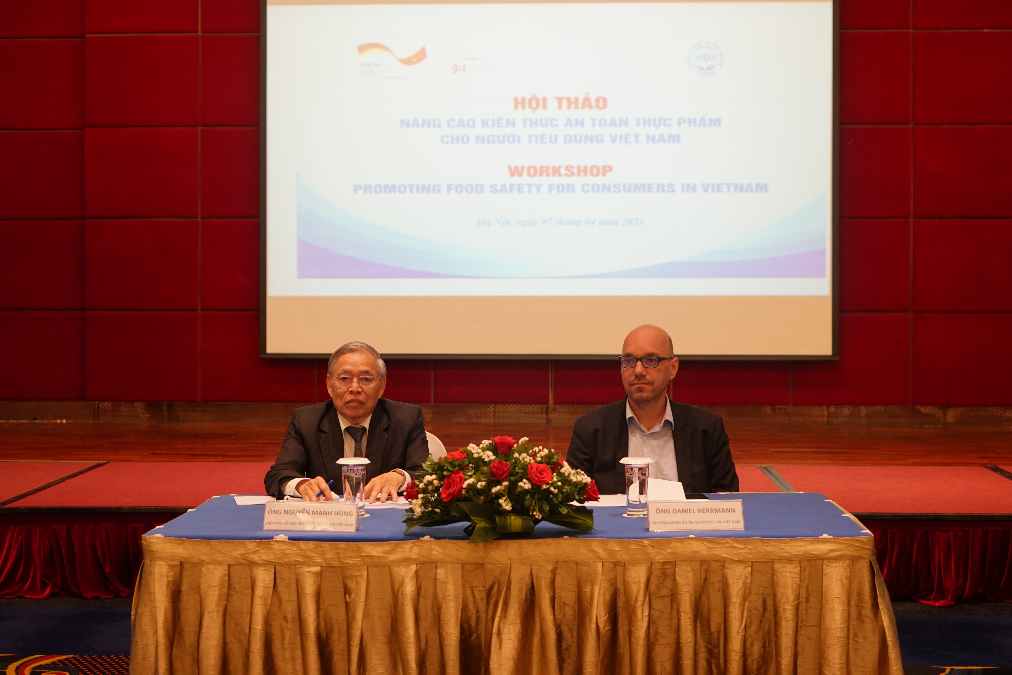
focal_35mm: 55
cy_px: 338
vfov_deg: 24.6
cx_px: 506
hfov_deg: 36.2
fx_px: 1546
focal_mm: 55
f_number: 4.5
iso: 400
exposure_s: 1/25
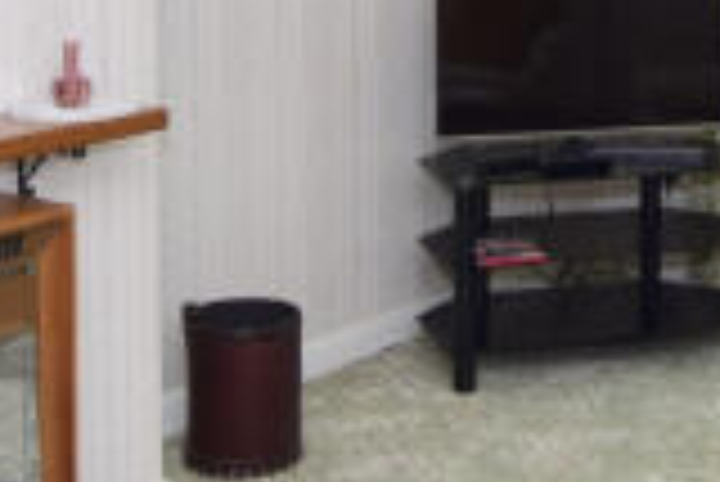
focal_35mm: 96
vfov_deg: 13.8
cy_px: -133
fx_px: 1922
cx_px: 630
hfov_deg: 20.8
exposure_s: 1/160
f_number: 4
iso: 250
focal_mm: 10
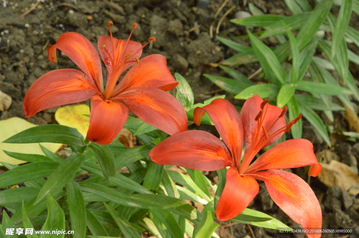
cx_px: 180
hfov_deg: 8.9
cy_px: 119
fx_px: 2317
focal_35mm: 232
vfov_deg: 5.9
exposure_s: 1/160
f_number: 18
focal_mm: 155
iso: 6400
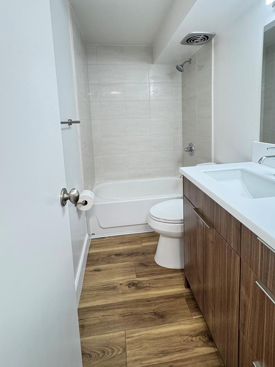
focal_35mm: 18
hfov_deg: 71.6
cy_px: 142
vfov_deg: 86.3
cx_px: 142
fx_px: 191
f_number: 2.2
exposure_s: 1/60
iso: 250
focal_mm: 2.22
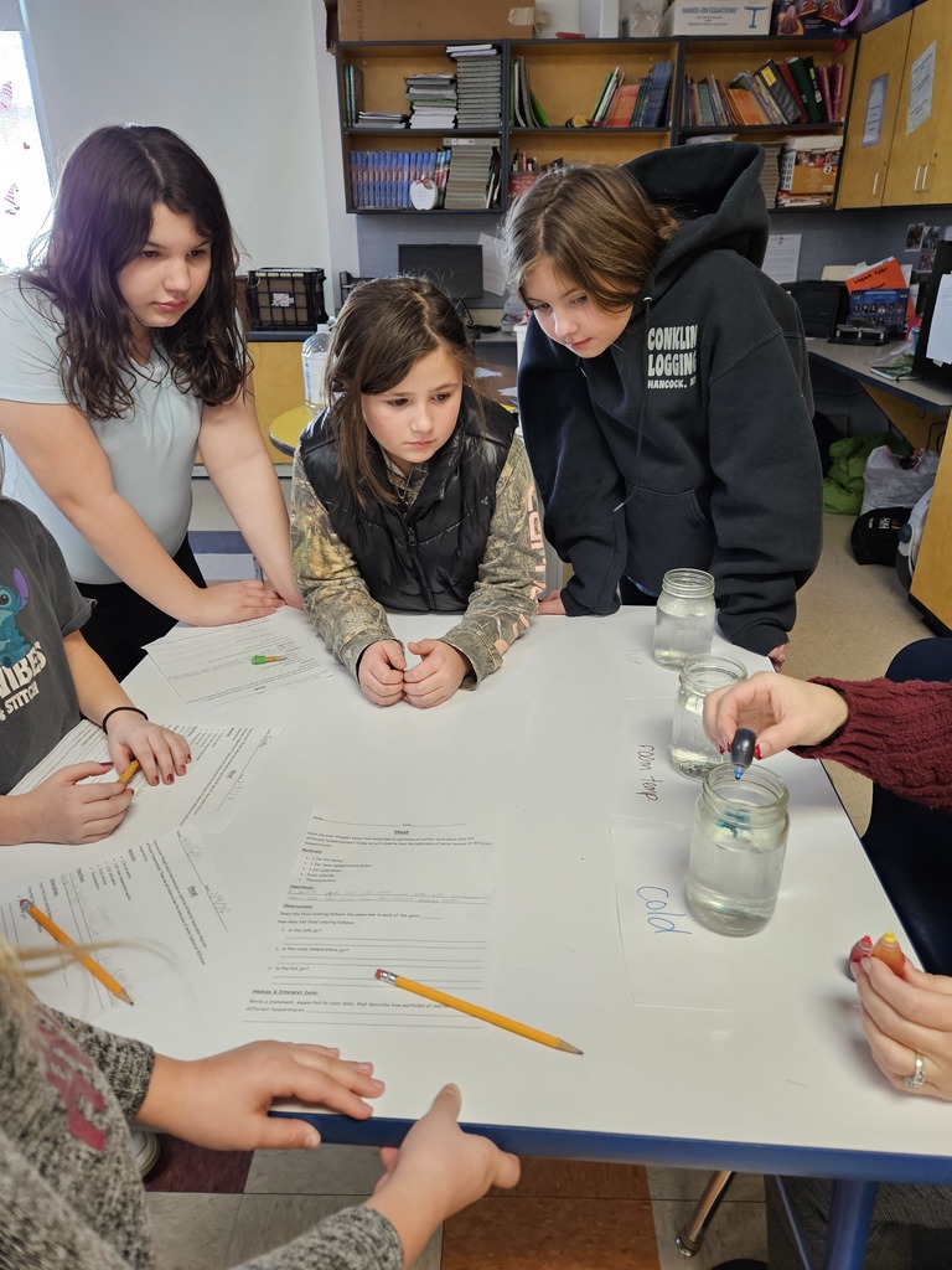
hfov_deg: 58.9
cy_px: 635
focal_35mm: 23
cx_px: 476
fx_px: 843
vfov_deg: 73.9
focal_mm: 5.4
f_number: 1.8
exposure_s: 1/120
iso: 320
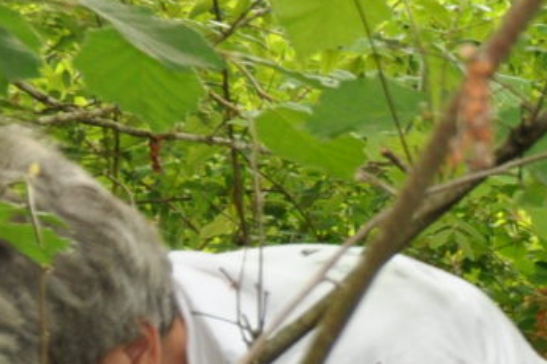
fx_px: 2429
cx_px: 1334
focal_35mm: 160
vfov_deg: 8.4
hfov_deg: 10.8
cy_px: 538
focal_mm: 18
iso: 400
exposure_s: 1/80
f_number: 3.5
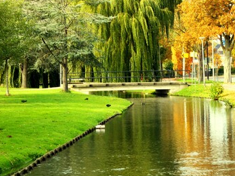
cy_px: 67
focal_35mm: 141
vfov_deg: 10.5
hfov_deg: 14.0
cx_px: 151
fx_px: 957
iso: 80
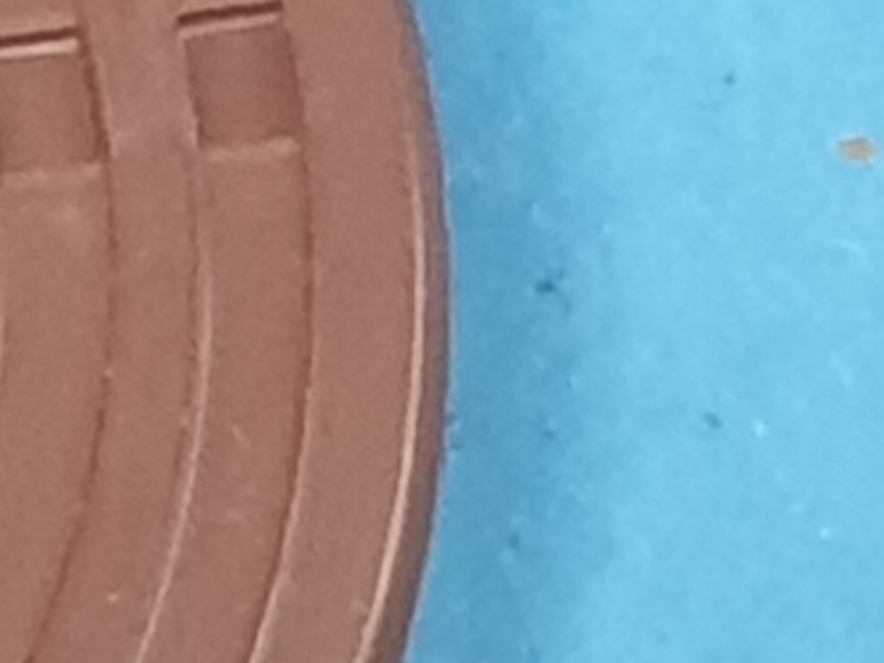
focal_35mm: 136
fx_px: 3473
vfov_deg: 10.9
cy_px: 273
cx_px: -1032
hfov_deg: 12.3
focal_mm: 4.3
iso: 320
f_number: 1.5
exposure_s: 1/50
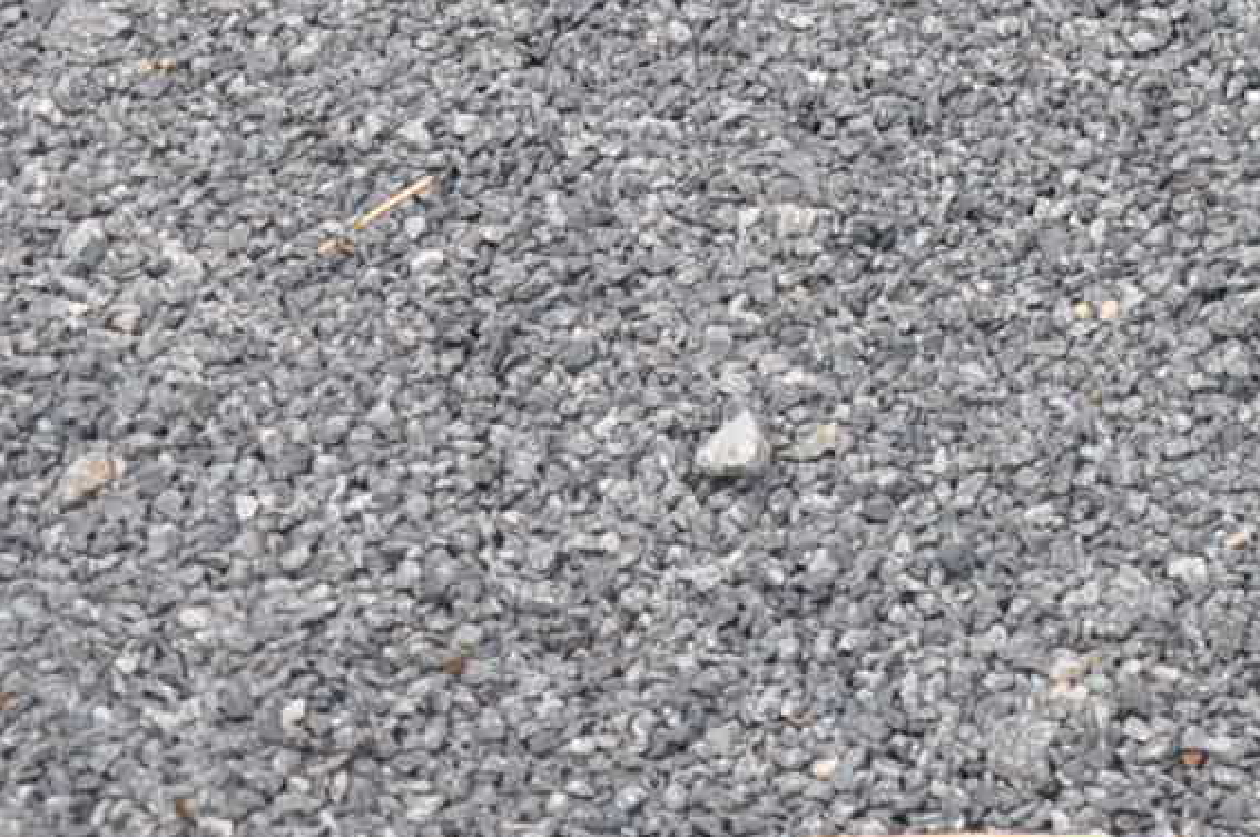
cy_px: -715
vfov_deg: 6.7
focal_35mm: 199
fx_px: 6953
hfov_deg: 9.9
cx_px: 2064
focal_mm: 35
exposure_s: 1/250
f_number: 8
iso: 320
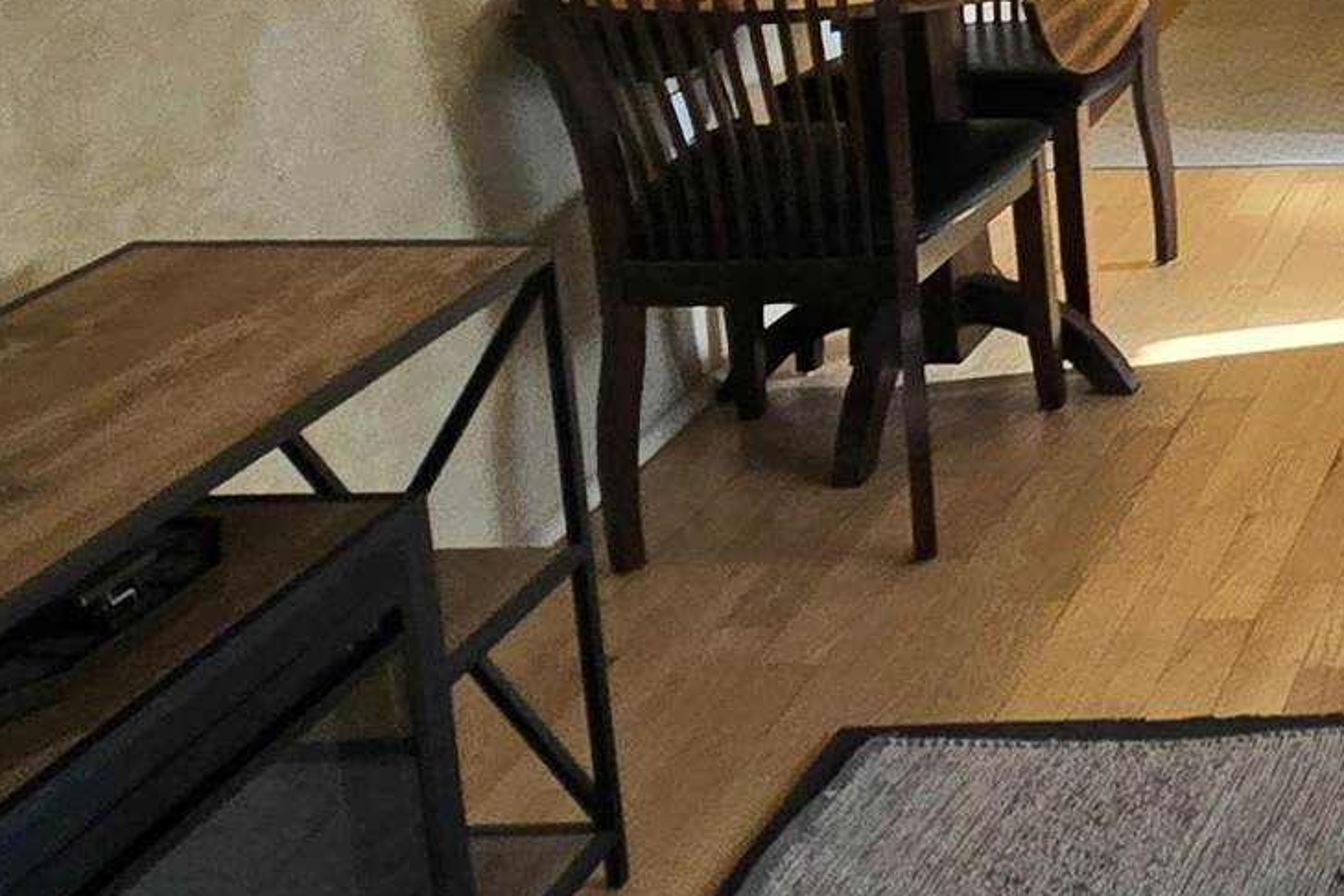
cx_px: 2032
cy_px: -190
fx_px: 2128
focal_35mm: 57
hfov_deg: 25.8
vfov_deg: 21.9
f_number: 2.2
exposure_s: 1/60.2
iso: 80
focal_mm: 2.2
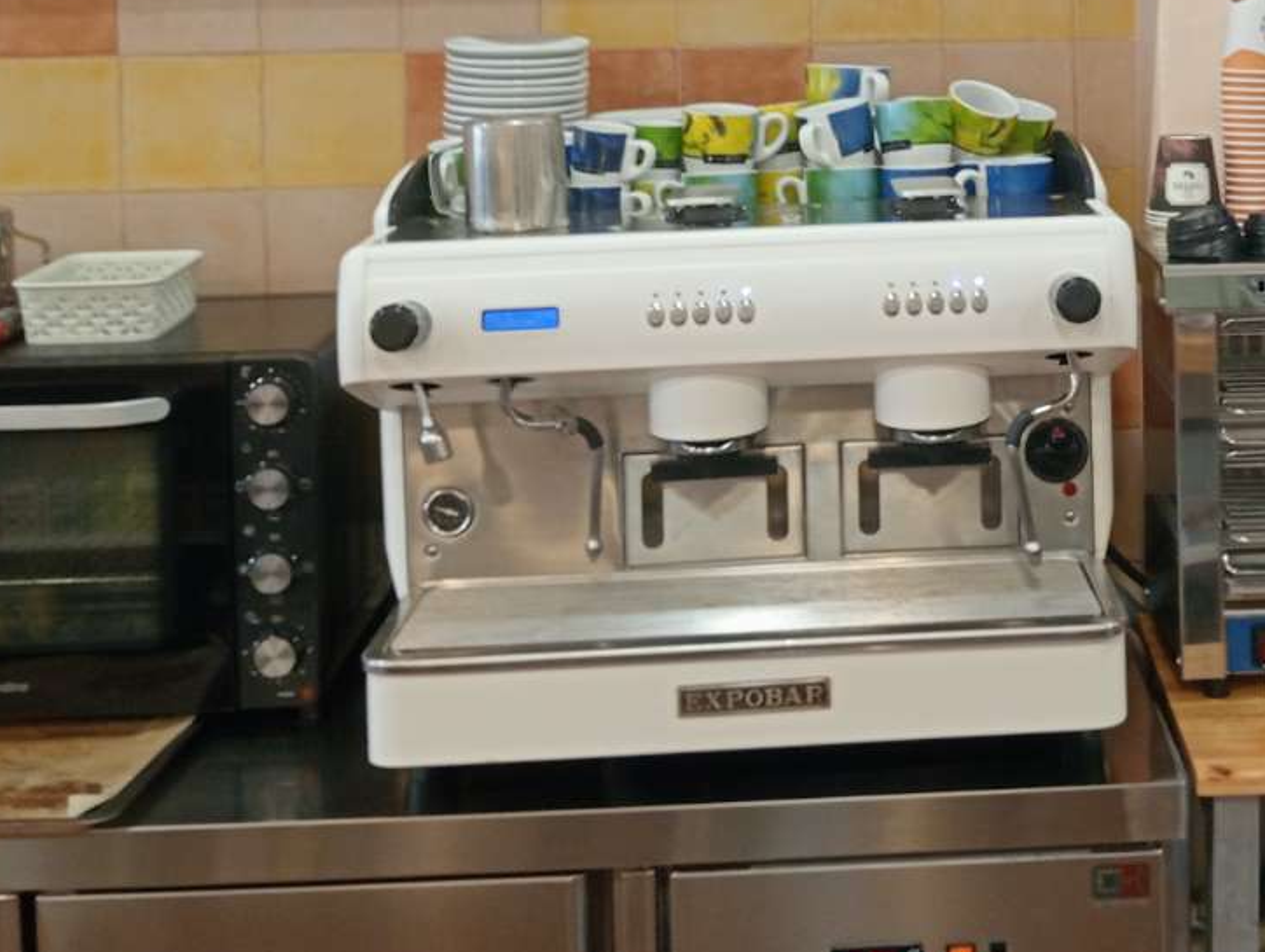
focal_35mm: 58
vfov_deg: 24.2
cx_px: 1013
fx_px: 2122
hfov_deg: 32.3
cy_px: 8
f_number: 1.8
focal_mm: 3.98
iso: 341
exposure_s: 1/33.3
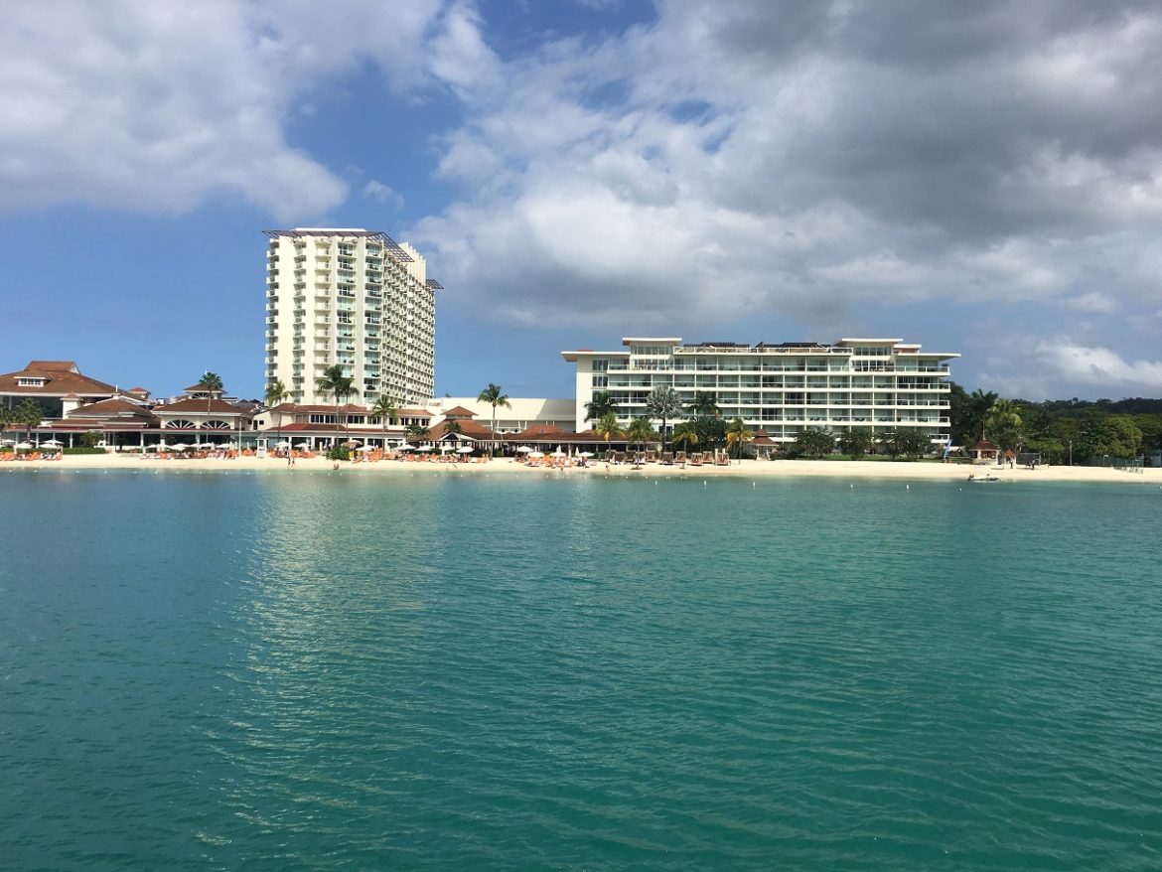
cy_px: 436
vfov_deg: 48.2
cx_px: 581
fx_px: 974
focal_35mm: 29
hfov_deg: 61.6
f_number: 2.2
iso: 25
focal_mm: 4.15
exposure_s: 1/2404
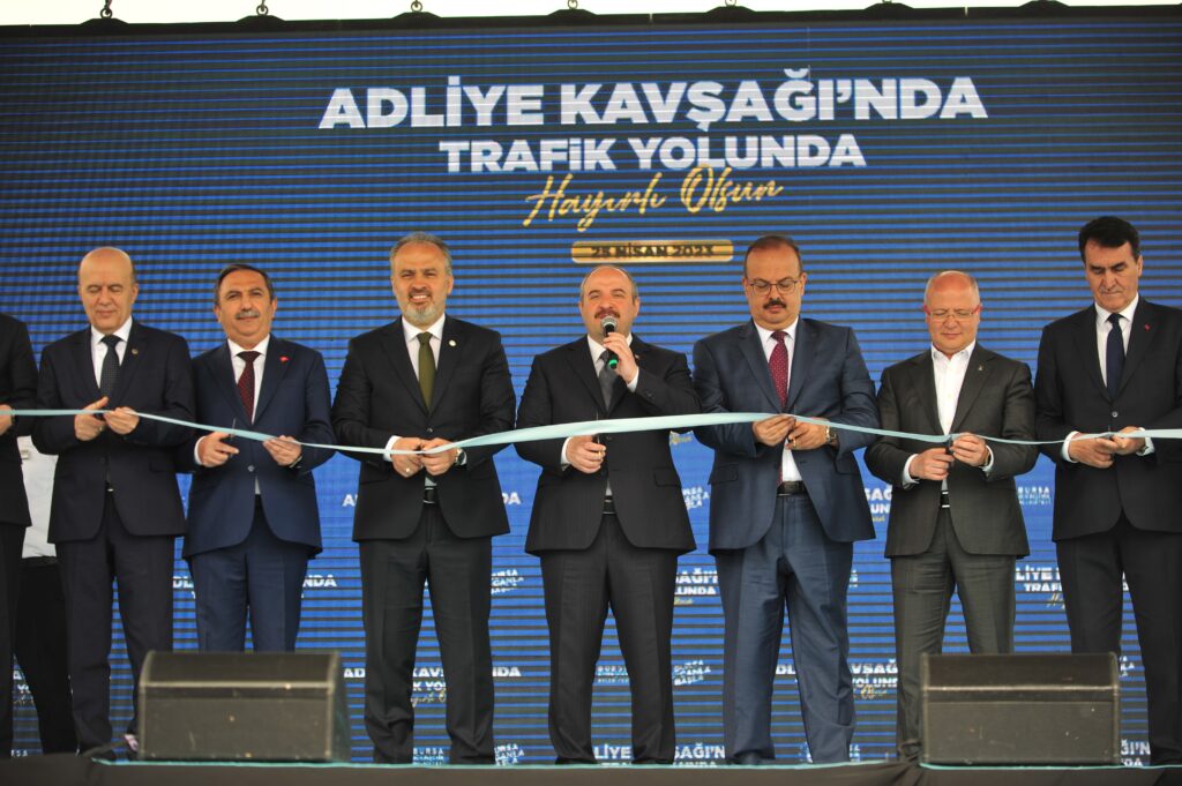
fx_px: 3674
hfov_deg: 18.3
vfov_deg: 12.2
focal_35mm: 112
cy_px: 393
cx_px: 591
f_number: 2.8
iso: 200
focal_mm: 112
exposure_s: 1/800
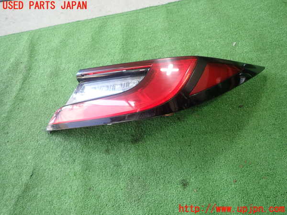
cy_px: 108
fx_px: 207
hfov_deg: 69.4
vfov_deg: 54.9
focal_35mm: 25
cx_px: 144
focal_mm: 4.5
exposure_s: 1/60
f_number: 2
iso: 125
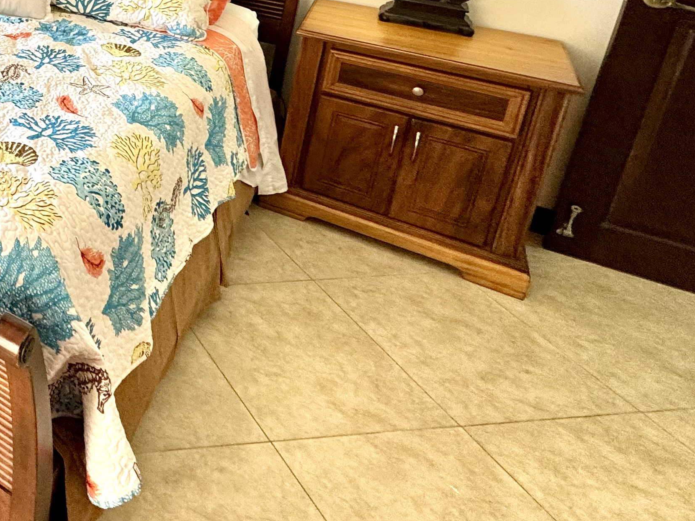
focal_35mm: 34
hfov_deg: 39.2
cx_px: -139
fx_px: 683
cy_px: -36
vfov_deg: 36.2
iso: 160
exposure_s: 1/60
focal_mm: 2.22
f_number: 2.2
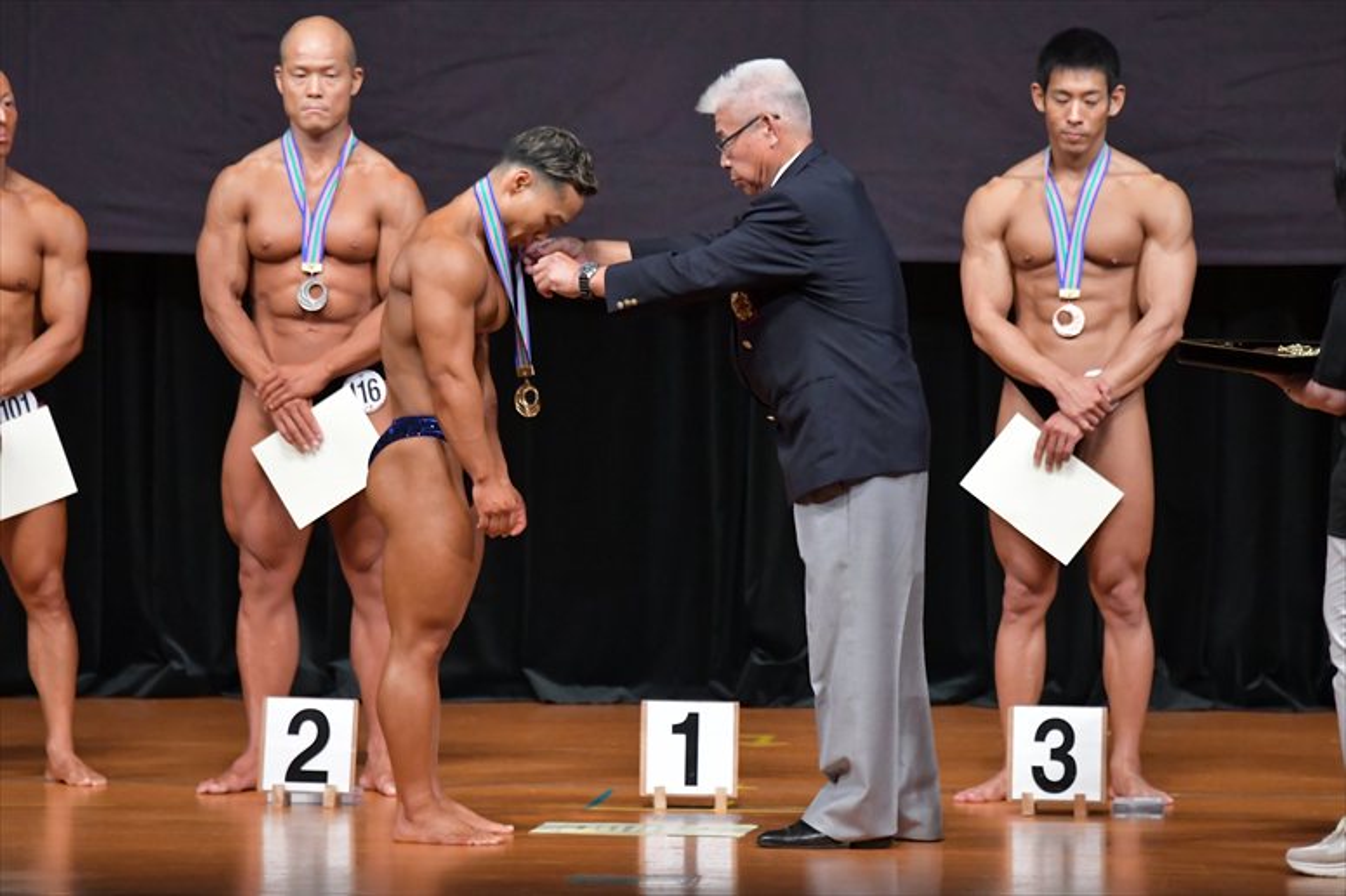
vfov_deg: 4.8
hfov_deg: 7.2
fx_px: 10651
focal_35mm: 285
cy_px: 448
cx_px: 673
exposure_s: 1/400
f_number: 5.6
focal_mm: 190
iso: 5000
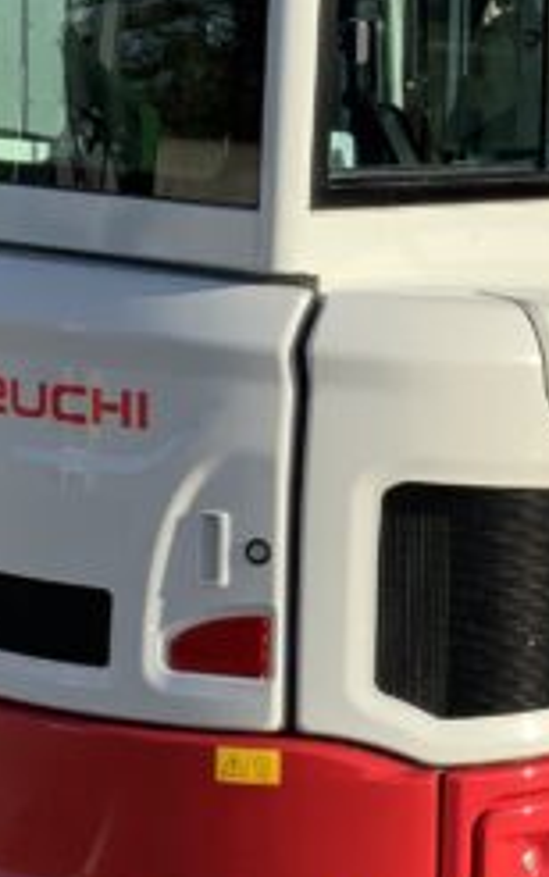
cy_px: 474
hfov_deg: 10.0
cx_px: 770
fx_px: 3061
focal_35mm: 128
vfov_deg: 16.3
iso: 16
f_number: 1.8
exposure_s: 1/1076
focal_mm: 3
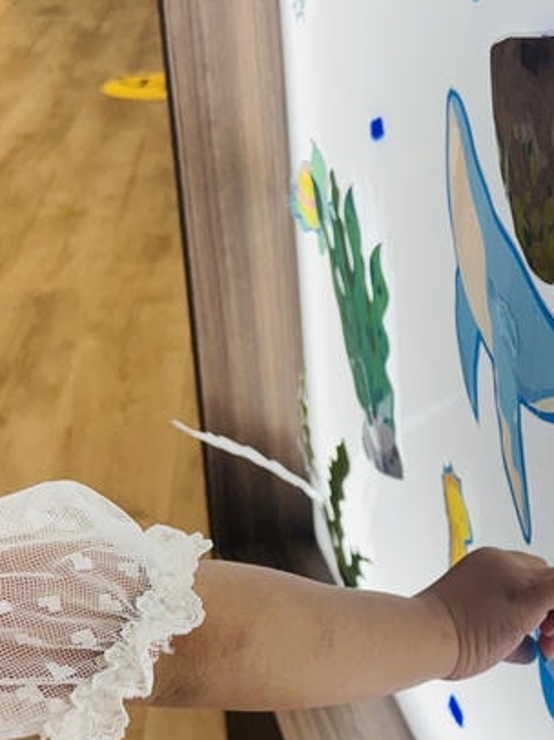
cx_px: 439
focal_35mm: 71
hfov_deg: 20.5
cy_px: 397
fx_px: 1517
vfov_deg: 27.4
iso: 80
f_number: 1.78
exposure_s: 1/178
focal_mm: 6.76
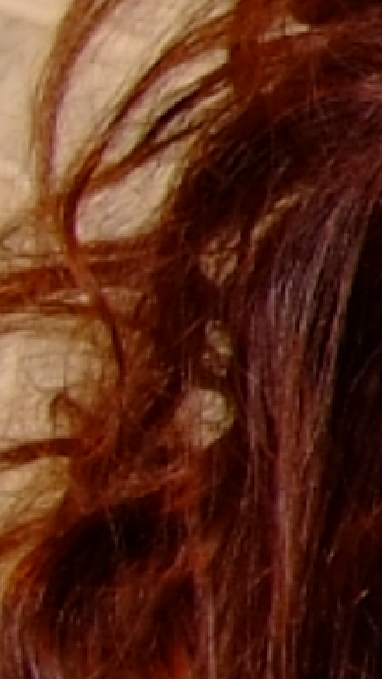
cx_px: 3070
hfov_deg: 2.6
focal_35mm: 411
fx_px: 7399
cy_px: 795
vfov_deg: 5.2
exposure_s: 1/250
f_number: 6.3
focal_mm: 24
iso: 200
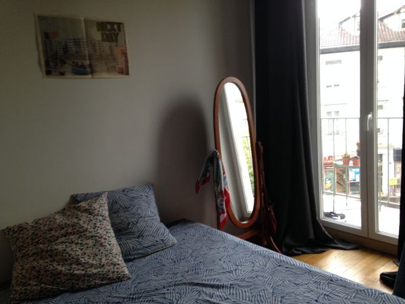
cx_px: 202
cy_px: 152
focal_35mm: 33
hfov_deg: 55.4
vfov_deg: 42.9
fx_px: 386
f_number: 2.4
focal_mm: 4.12
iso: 80
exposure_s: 1/20
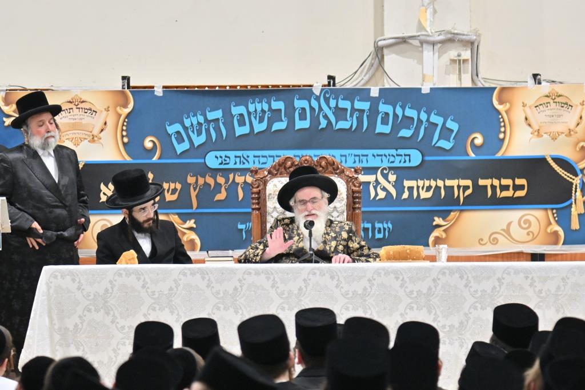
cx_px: 292
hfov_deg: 11.4
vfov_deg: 7.6
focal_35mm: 180
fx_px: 2924
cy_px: 195
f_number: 4
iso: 1000
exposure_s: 1/160
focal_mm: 120
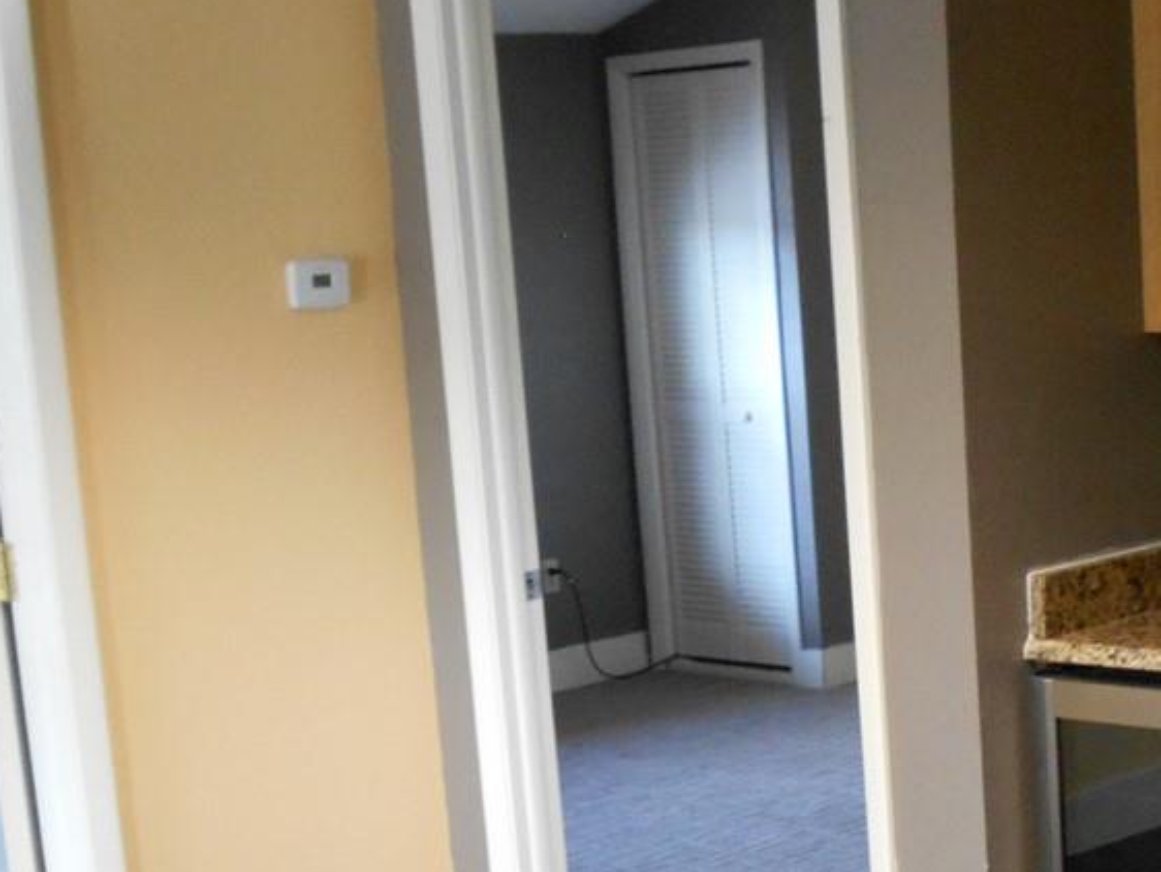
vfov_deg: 19.7
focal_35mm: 74
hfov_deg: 25.8
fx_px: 2483
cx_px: 946
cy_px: 700
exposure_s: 1/30
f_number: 3.2
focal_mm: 4.6
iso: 320
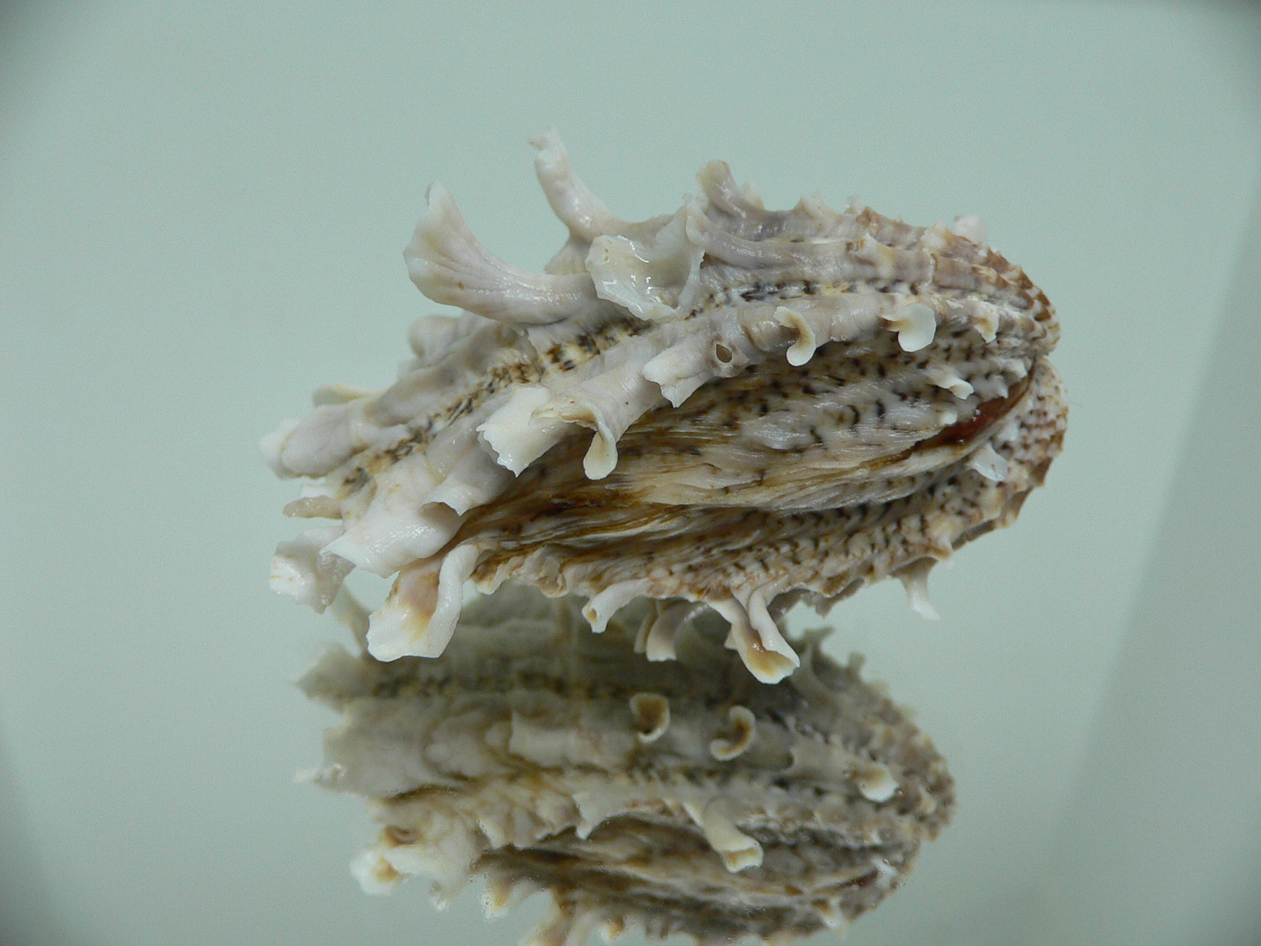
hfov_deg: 52.6
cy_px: 473
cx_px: 630
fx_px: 1275
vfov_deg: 40.7
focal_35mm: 35
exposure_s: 1/60
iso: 150
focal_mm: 4.6
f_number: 2.8
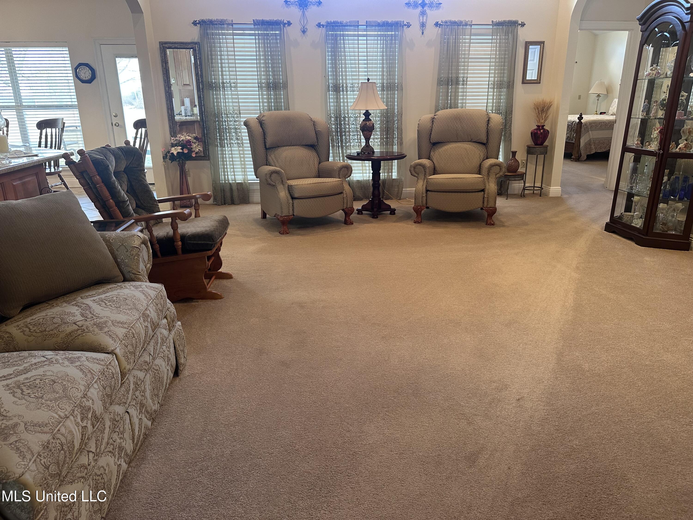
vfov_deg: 56.8
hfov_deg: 71.6
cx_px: 346
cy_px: 260
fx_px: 480
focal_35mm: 24
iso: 160
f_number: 1.78
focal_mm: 6.86
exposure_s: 1/60
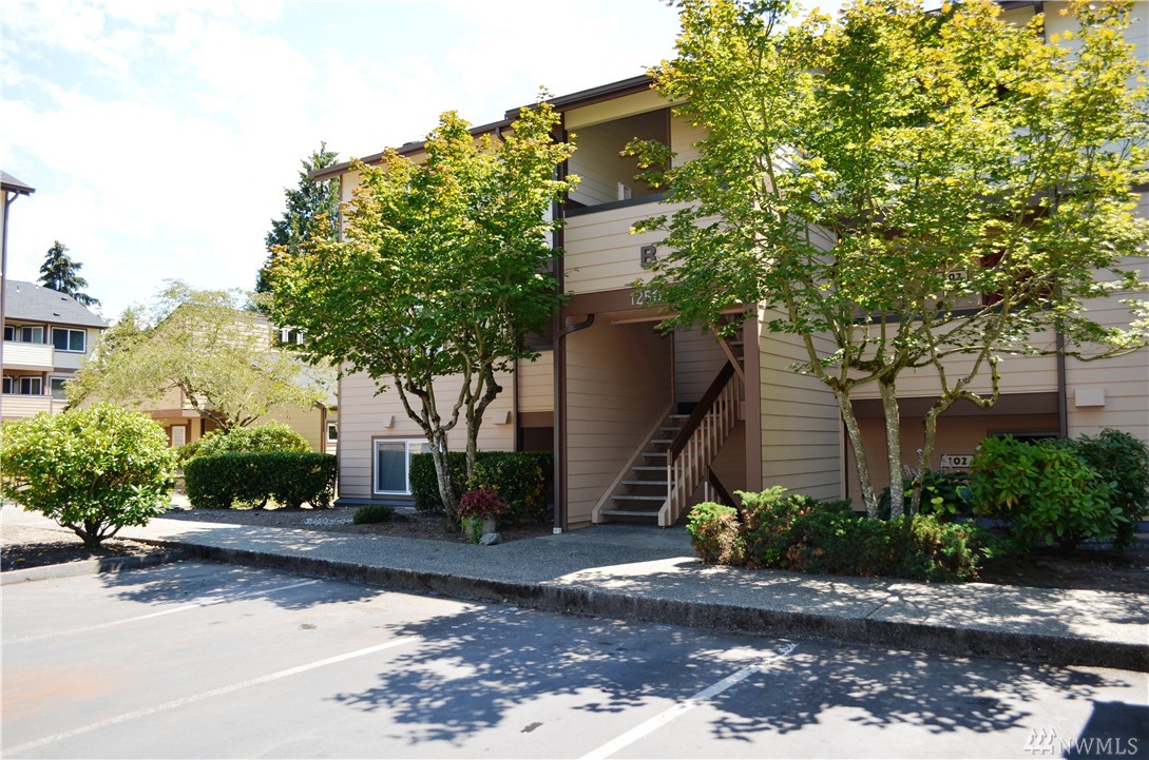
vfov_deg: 47.7
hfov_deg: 67.5
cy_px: 380
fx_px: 860
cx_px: 574
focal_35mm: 27
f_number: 5.6
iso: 100
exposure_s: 1/200
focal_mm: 18
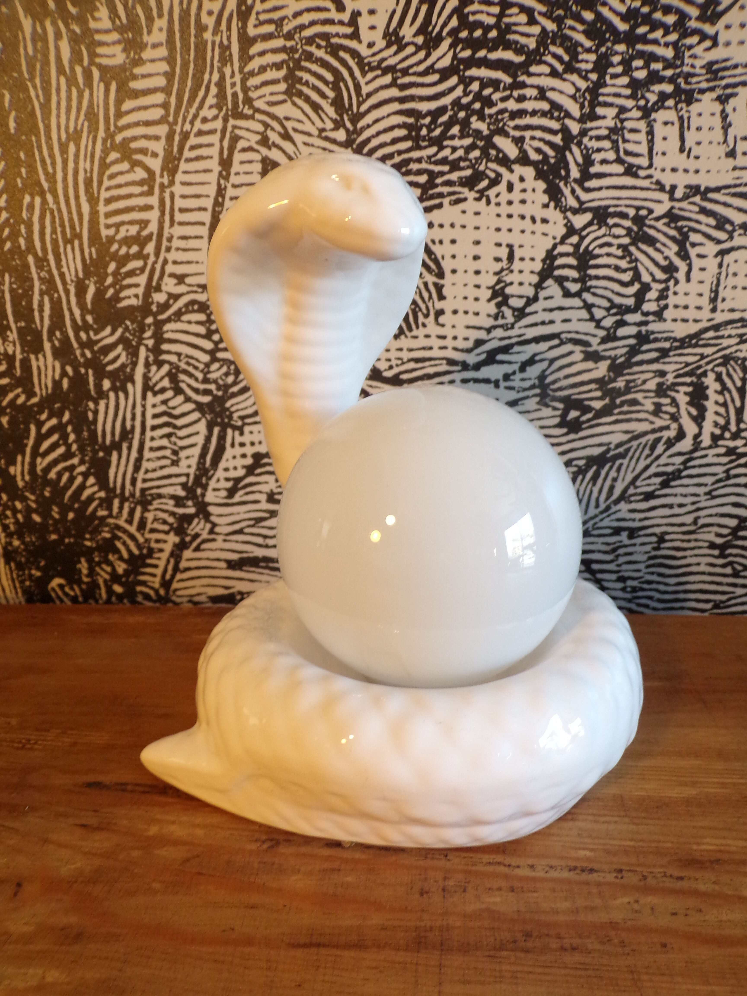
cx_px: 374
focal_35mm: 24
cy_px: 498
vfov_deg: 71.6
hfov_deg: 56.8
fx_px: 691
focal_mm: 4.3
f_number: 3
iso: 200
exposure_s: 1/25
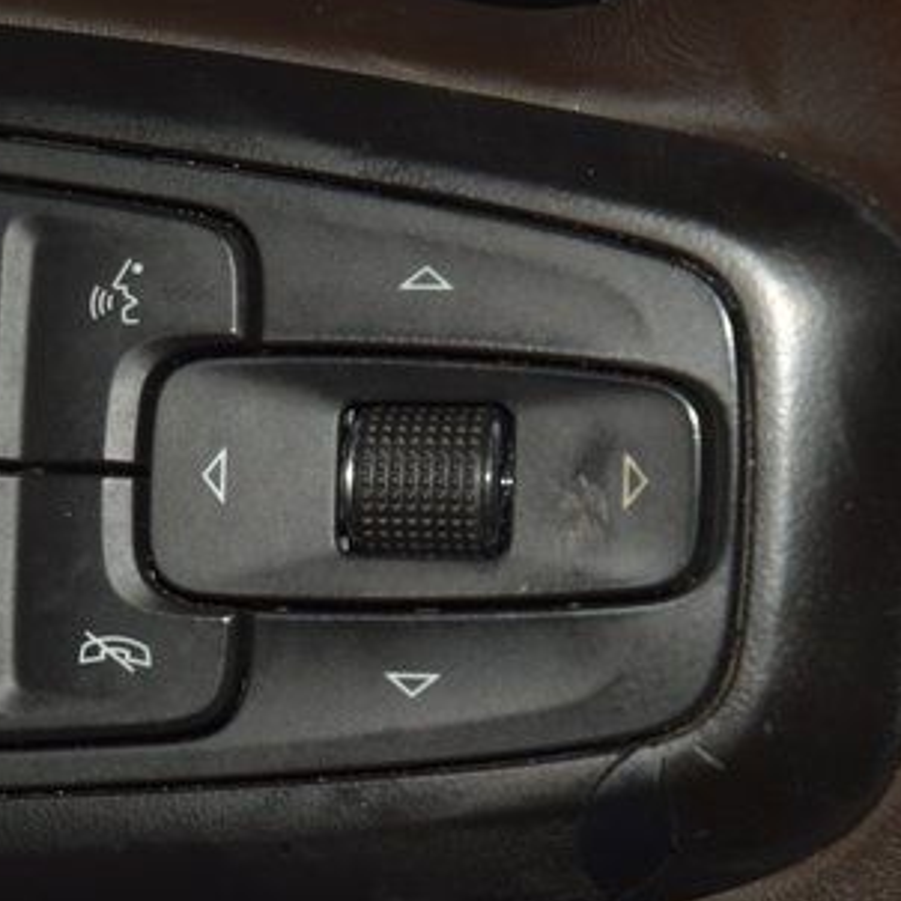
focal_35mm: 189
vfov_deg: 9.3
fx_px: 5566
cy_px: 512
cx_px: 286
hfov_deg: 9.2
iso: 100
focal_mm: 70
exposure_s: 1/125
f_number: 8
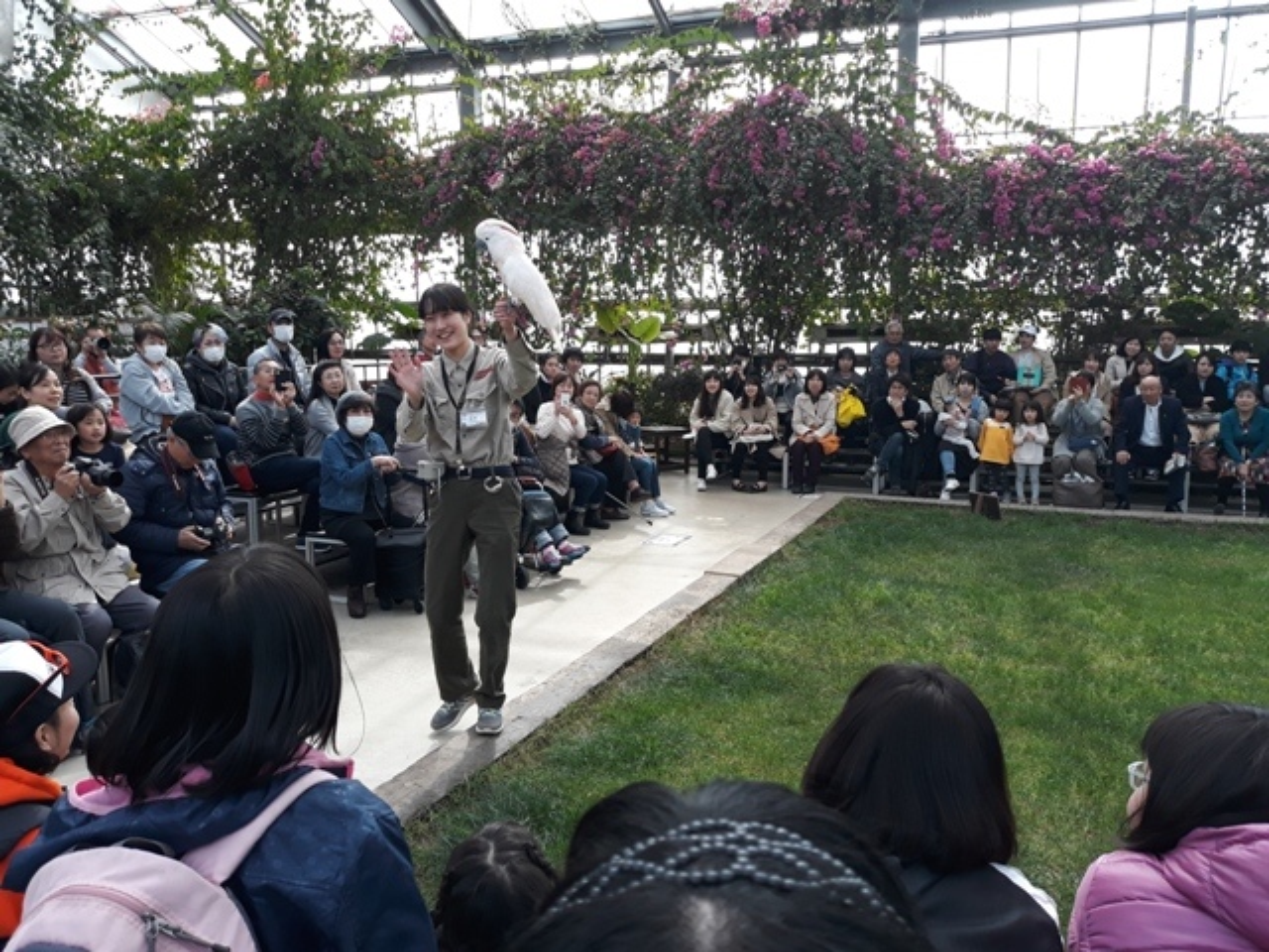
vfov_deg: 51.4
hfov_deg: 65.3
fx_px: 990
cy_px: 476
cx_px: 634
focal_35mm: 27
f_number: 1.7
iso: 50
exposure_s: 1/120
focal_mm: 3.71
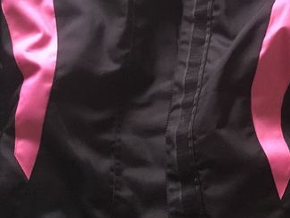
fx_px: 796
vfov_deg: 15.5
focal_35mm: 95
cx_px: 232
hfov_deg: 20.4
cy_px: 51
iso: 200
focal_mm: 3.3
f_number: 2.4
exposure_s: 1/20
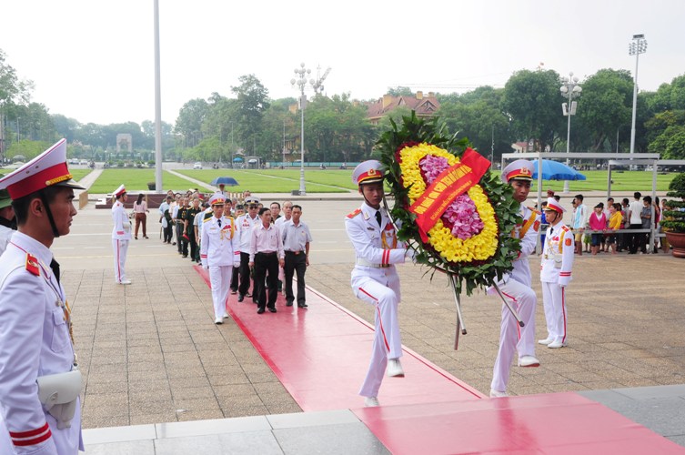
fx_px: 713
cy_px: 228
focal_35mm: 38
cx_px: 342
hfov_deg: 51.3
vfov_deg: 35.4
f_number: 11
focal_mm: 25
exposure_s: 1/125
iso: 200
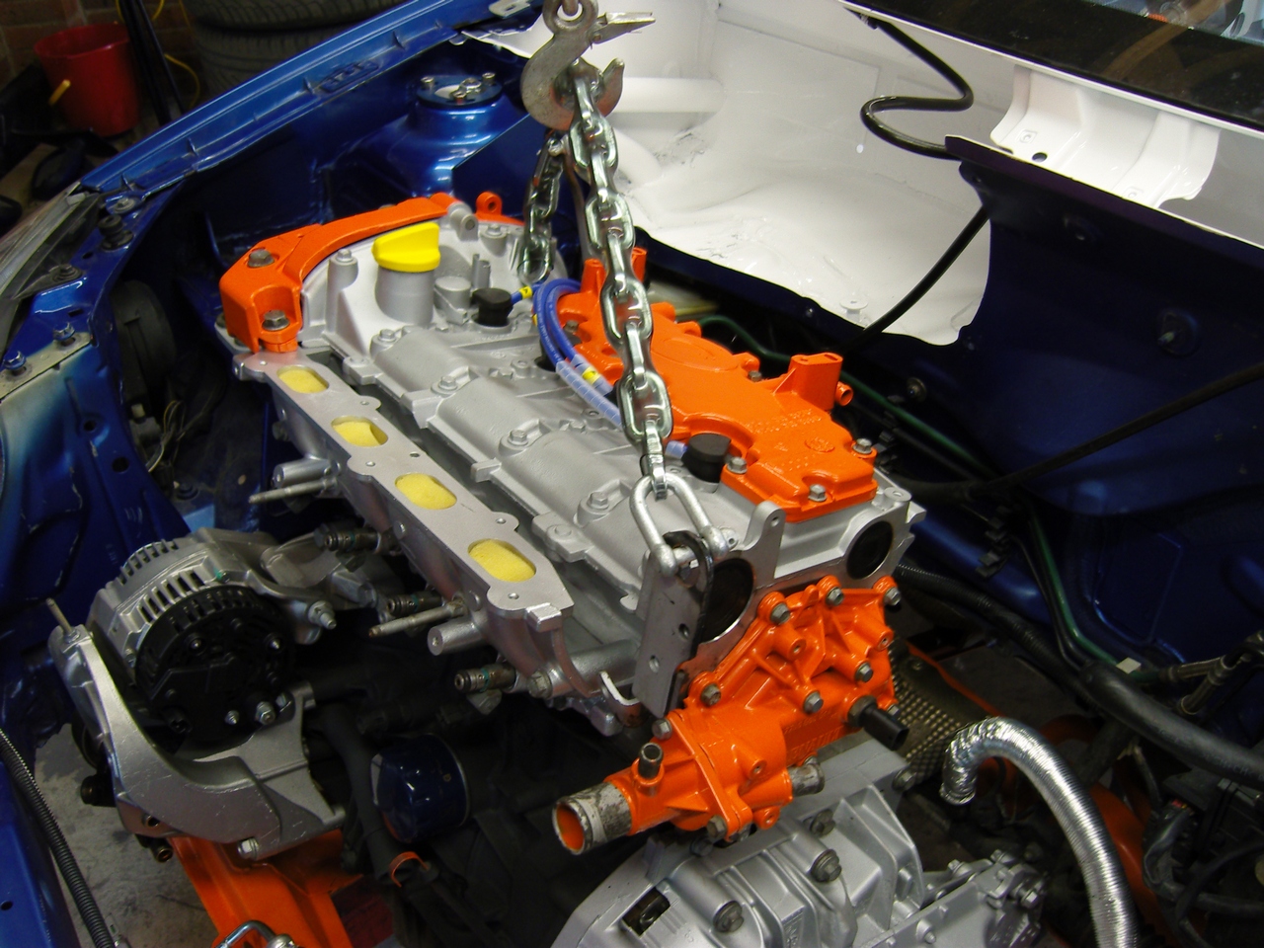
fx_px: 1242
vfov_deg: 41.8
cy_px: 474
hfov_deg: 54.0
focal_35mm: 34
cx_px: 632
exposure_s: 1/40
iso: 125
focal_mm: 7.3
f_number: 2.8
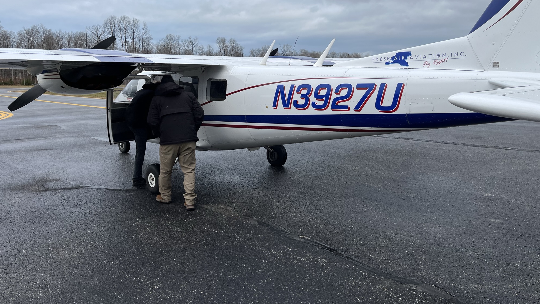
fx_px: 415
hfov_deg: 66.1
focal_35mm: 29
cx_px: 270
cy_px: 104
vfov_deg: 39.7
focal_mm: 5.1
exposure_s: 1/821
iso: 50
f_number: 1.6
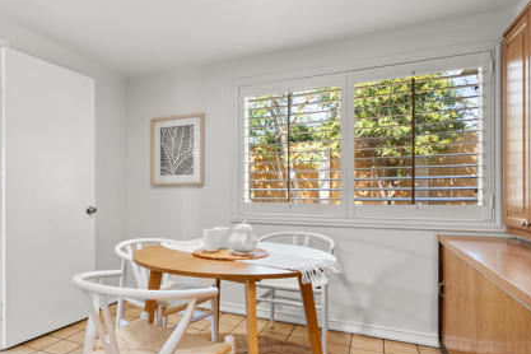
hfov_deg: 74.4
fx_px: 339
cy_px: 195
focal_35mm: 23
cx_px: 191
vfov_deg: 55.0
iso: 250
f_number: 9
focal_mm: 15
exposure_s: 1/2
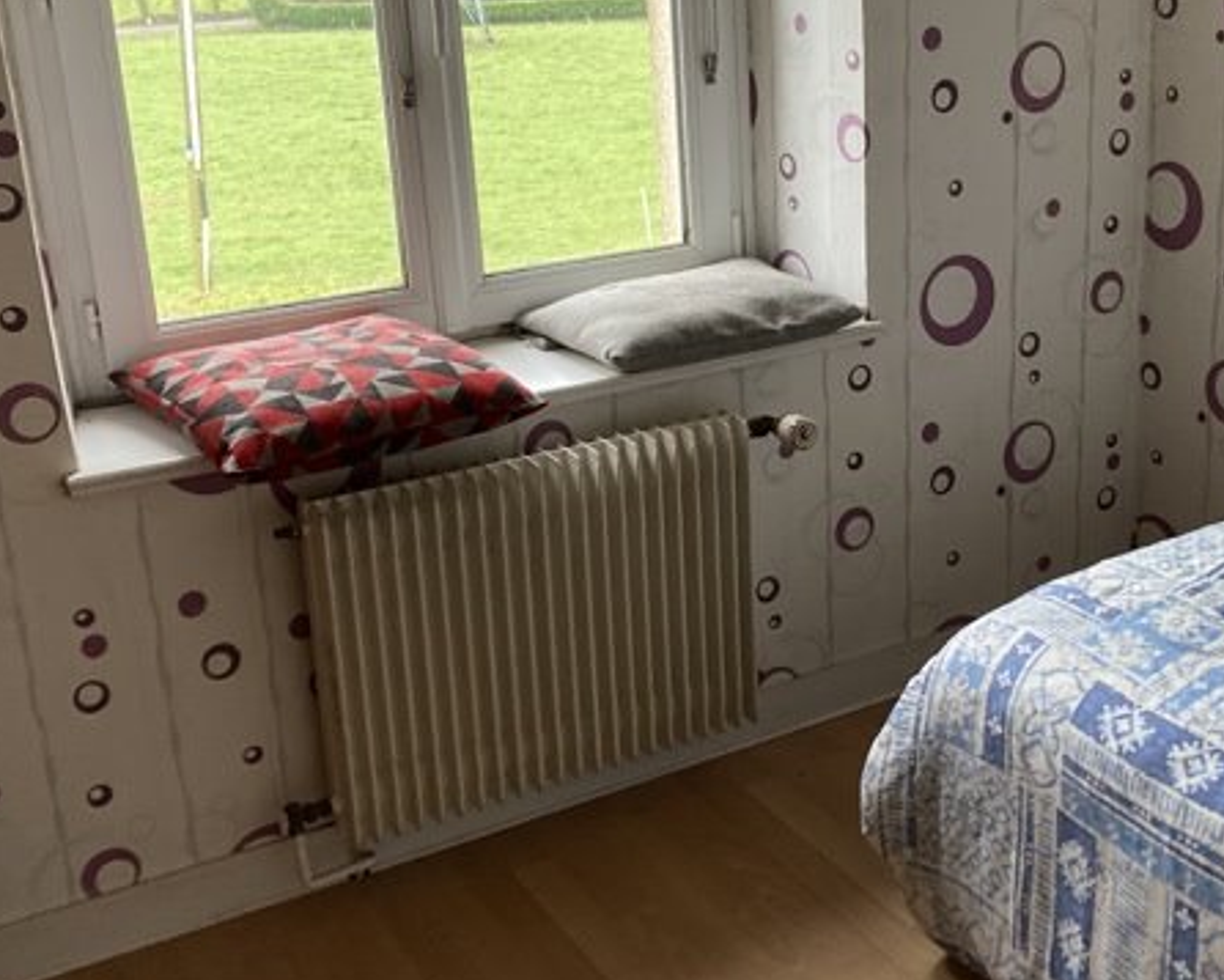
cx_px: 815
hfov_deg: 37.6
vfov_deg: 30.8
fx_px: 1775
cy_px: 415
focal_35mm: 49
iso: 100
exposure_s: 1/60
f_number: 1.8
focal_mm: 3.99
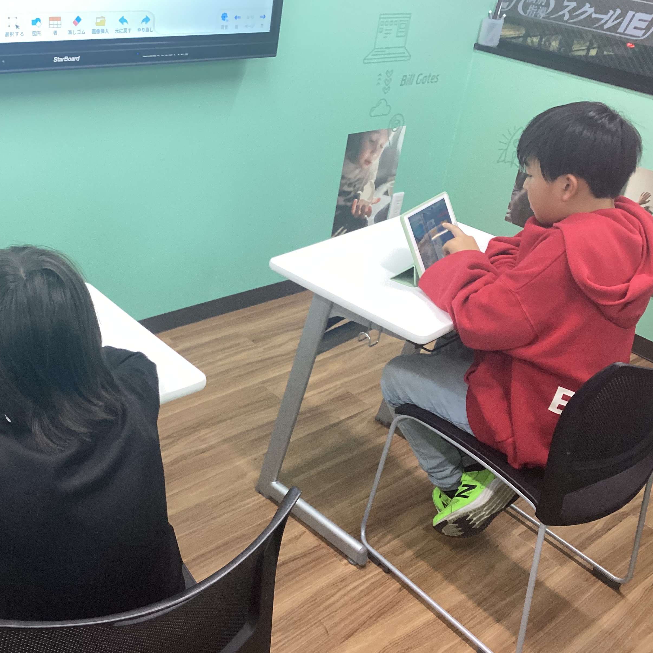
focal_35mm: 37
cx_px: 234
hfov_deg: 44.5
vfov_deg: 44.9
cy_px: 328
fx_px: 790
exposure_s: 1/60
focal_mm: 3.3
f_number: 2.4
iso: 125
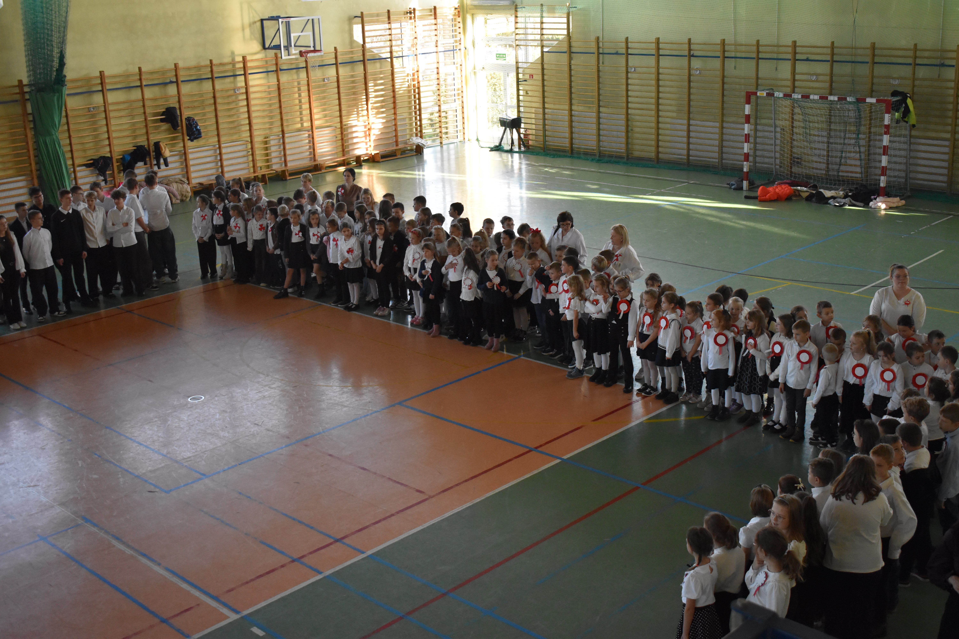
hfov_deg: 45.0
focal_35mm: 44
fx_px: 1159
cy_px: 320
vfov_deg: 30.8
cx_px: 480
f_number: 4.2
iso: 2500
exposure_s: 1/500
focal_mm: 29
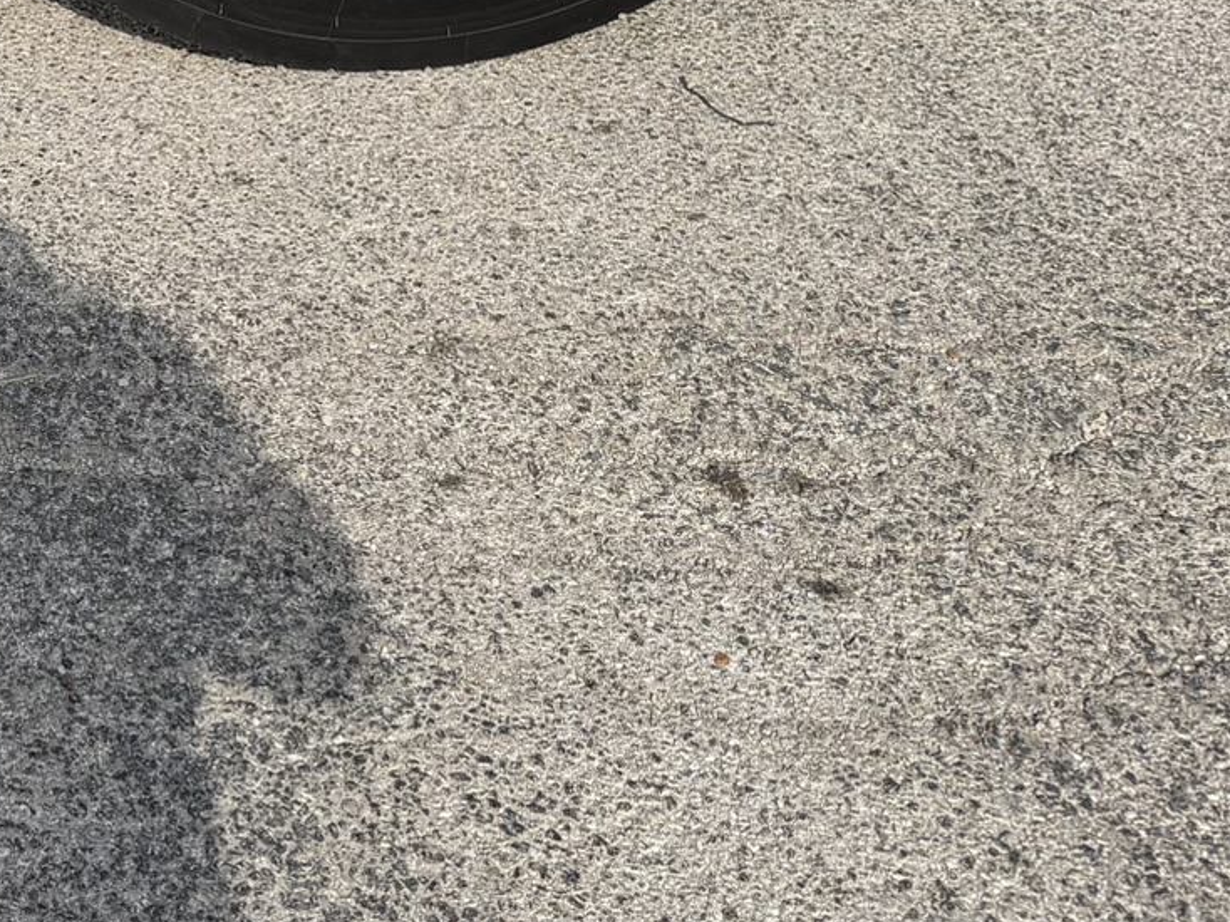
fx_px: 2380
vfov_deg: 20.4
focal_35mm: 67
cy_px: -210
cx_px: -184
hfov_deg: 26.3
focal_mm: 6.76
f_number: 1.78
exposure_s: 1/4405
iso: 80
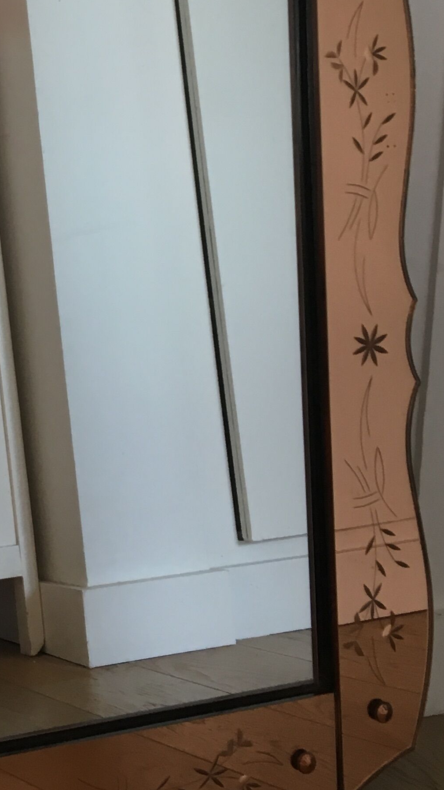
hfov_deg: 16.1
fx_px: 1486
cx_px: -128
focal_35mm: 71
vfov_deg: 29.4
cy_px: 214
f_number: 2.2
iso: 64
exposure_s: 1/33
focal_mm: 4.15
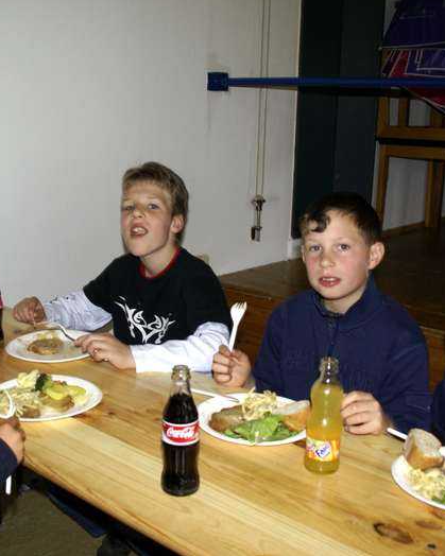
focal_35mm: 43
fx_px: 708
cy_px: 273
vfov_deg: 42.9
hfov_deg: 34.7
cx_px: 170
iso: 400
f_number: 5.6
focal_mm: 20
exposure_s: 1/60
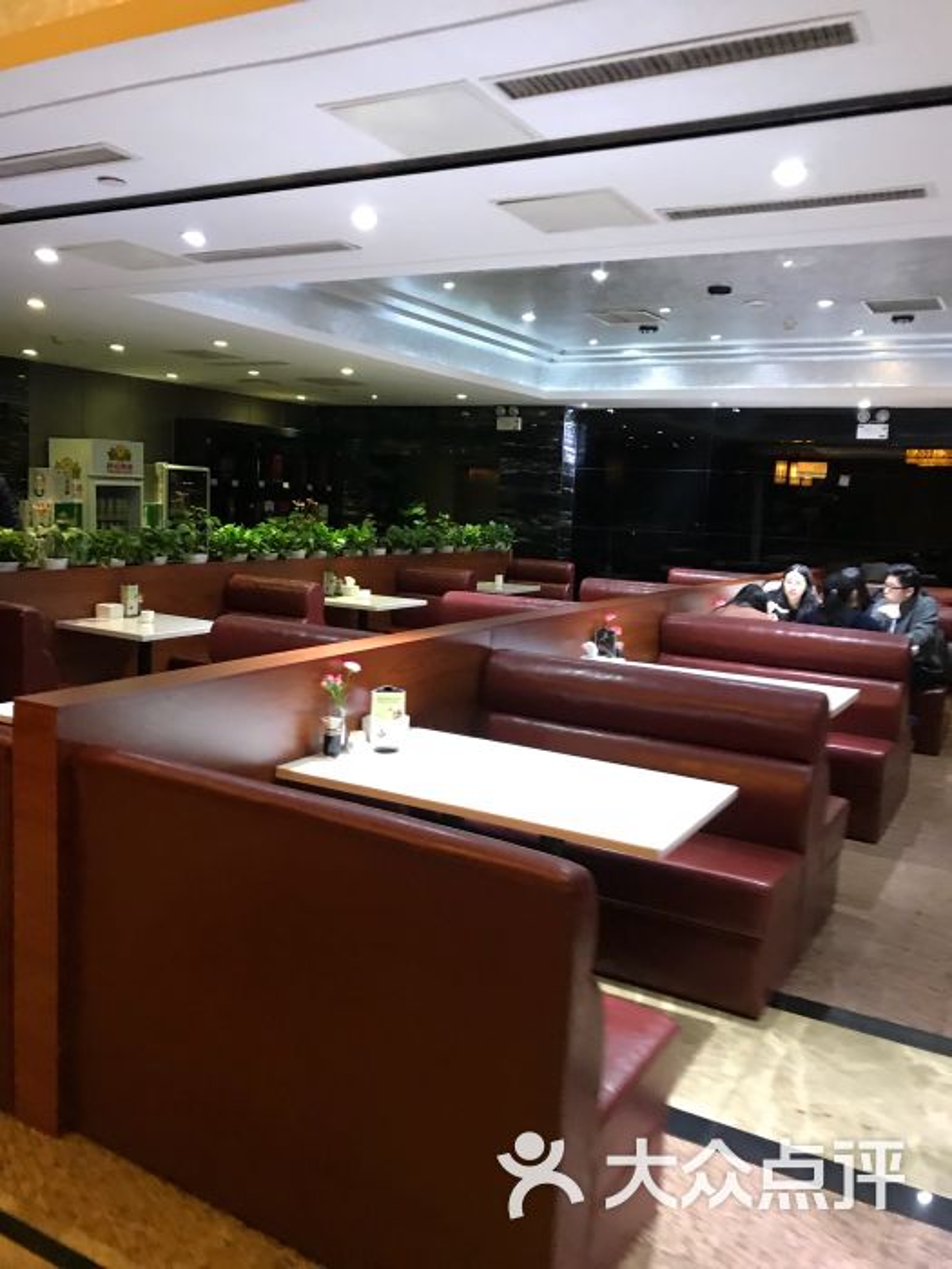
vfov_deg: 63.4
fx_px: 1027
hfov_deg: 49.7
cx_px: 476
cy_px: 634
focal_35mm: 28
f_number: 1.8
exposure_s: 1/14
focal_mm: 3.99
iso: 100
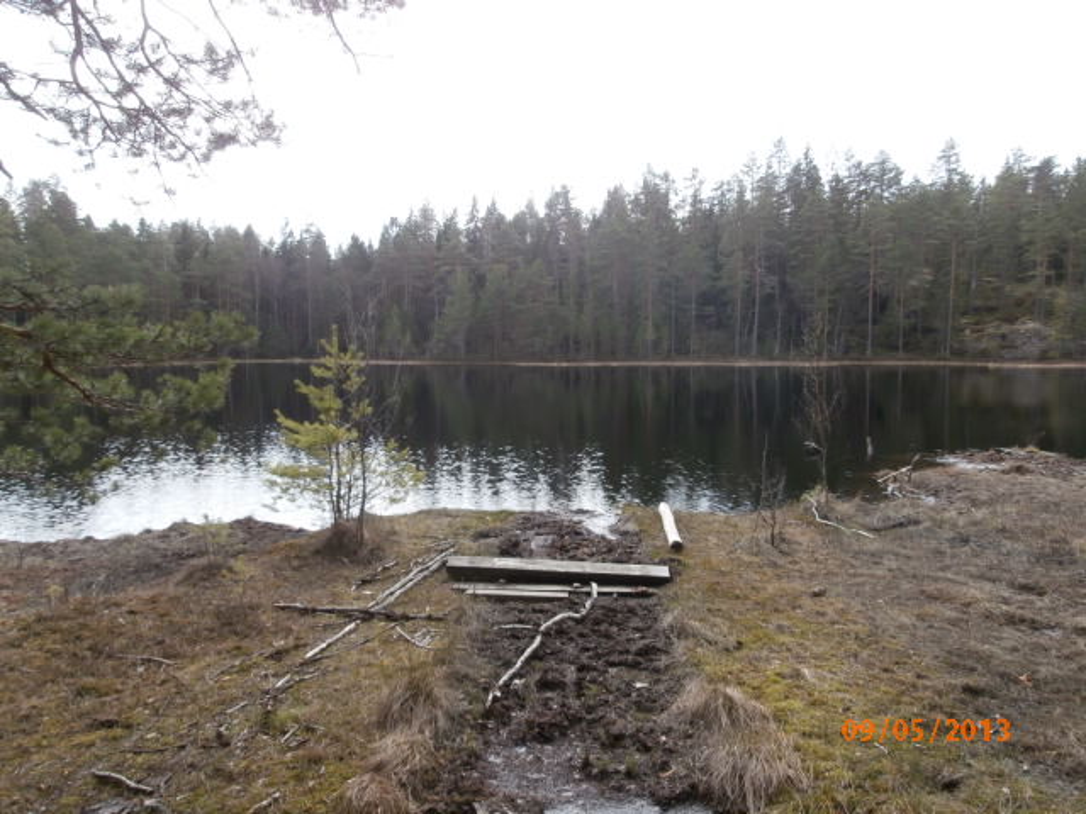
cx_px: 543
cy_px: 407
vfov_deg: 56.8
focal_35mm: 24
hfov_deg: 71.6
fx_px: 753
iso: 100
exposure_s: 1/60
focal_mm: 4.2
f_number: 7.9
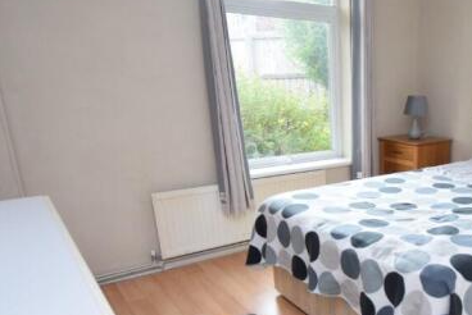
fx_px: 420
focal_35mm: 32
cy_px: 225
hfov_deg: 54.7
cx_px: 376
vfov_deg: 40.3
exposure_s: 1/60
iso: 900
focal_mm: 12
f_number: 4
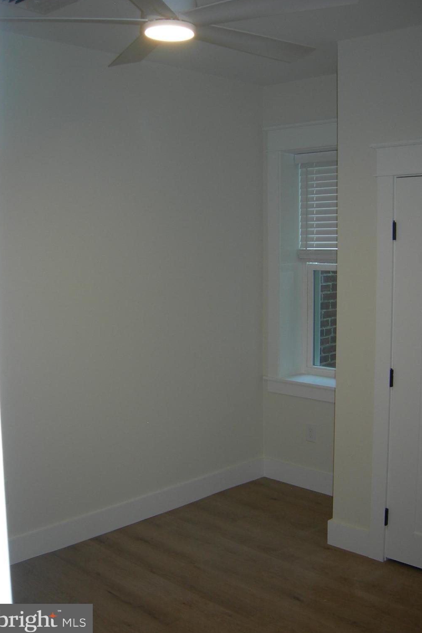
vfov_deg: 50.7
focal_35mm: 38
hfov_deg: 35.0
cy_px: 317
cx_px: 229
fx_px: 668
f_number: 2.7
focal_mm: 7.5
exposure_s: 1/60.1
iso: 64
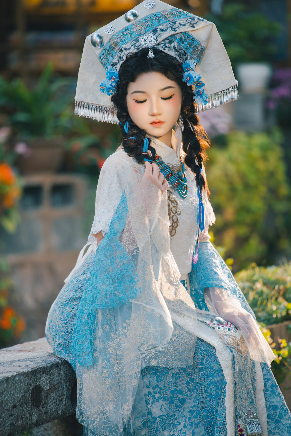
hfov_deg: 7.6
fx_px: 2194
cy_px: 219
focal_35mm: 181
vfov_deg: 11.4
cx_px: 146
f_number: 2.8
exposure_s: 1/160
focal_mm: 180
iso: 100
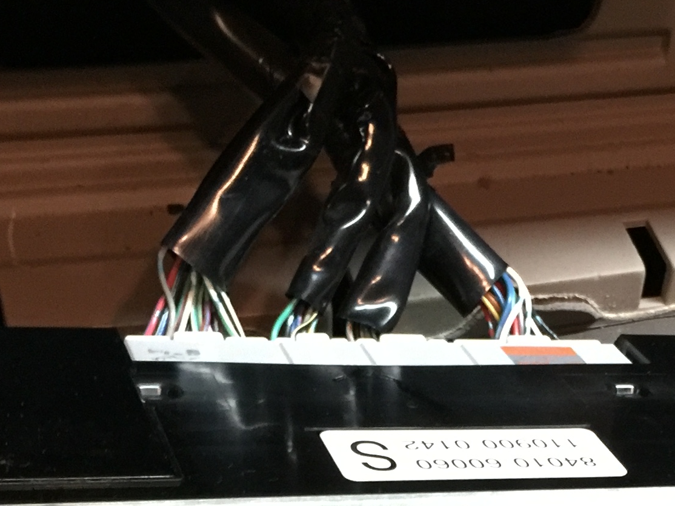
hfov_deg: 22.7
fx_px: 1657
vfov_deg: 16.1
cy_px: 726
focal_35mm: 85
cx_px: 554
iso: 125
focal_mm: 4.15
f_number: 2.2
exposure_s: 1/4
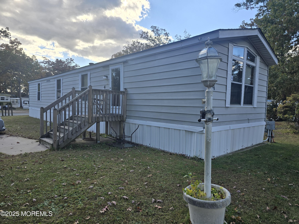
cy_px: 112
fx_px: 199
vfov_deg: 58.9
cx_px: 150
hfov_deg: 73.9
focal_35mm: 23
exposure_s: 1/470
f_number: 1.7
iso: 12
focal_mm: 6.3
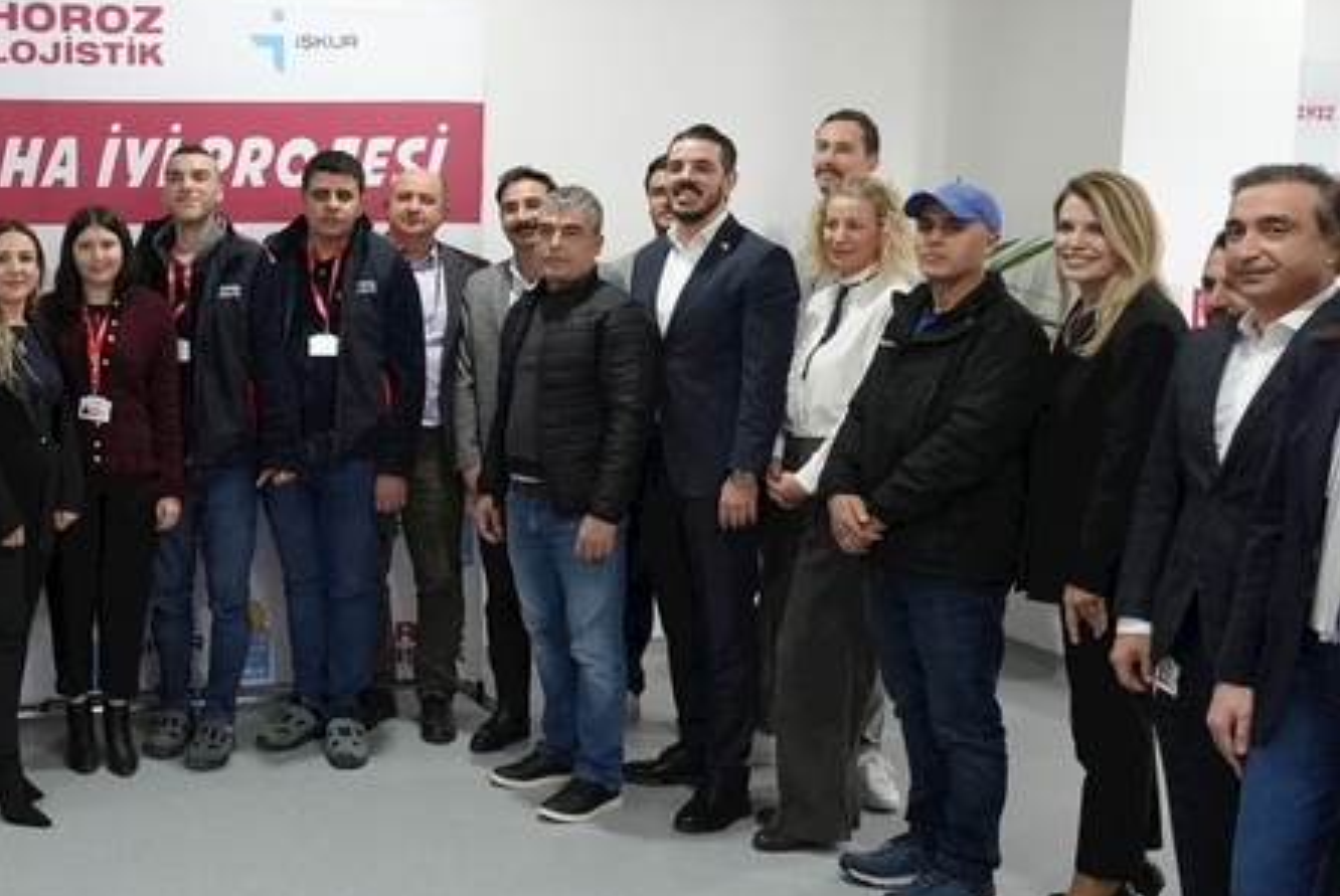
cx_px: 136
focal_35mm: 45
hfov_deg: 40.3
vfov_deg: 29.9
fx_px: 1677
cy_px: 389
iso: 6400
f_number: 4
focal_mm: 17
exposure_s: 1/160
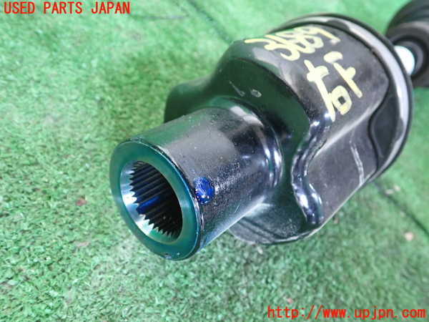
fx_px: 372
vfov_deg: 46.8
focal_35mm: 30
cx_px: 214
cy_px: 161
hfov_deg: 60.0
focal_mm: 5.4
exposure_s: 1/30
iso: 800
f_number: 2.3
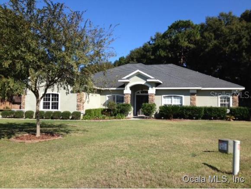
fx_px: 254
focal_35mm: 35
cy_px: 94
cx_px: 126
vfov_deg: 40.8
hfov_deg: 52.6
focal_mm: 4.28
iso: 50
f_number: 2.4
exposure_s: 1/1453
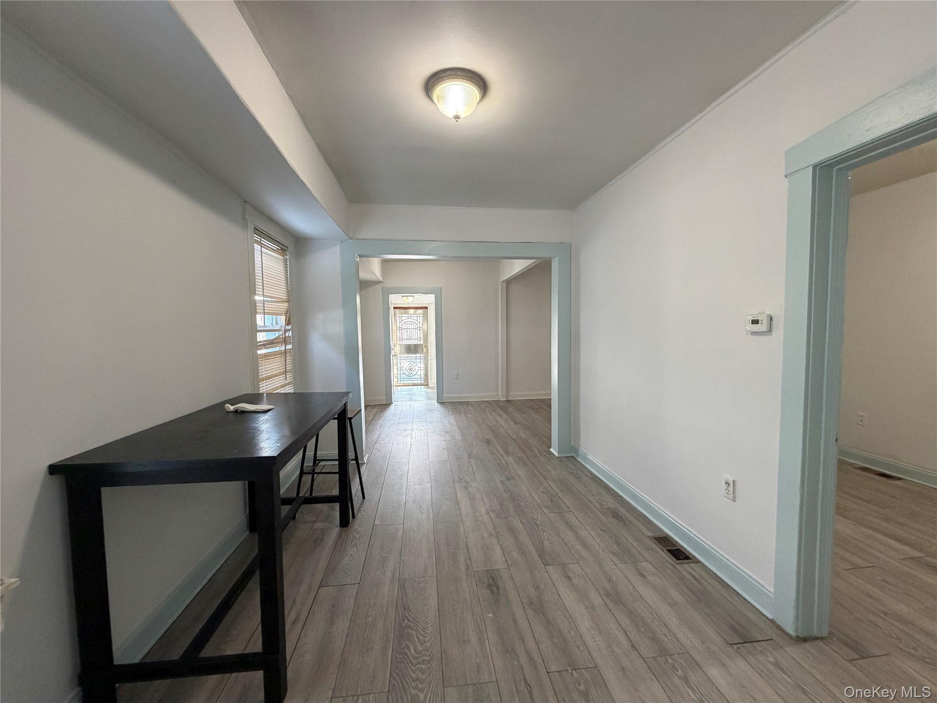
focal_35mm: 14
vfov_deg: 85.7
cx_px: 468
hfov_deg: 102.1
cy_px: 352
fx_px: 379
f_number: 2.2
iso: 250
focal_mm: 2.22
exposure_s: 1/60
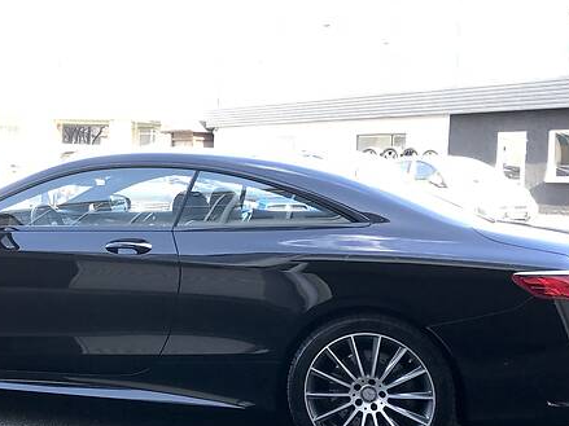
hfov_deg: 36.7
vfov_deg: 28.5
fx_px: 838
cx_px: 152
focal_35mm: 51
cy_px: 228
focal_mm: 4
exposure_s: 1/187
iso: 20
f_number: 1.8
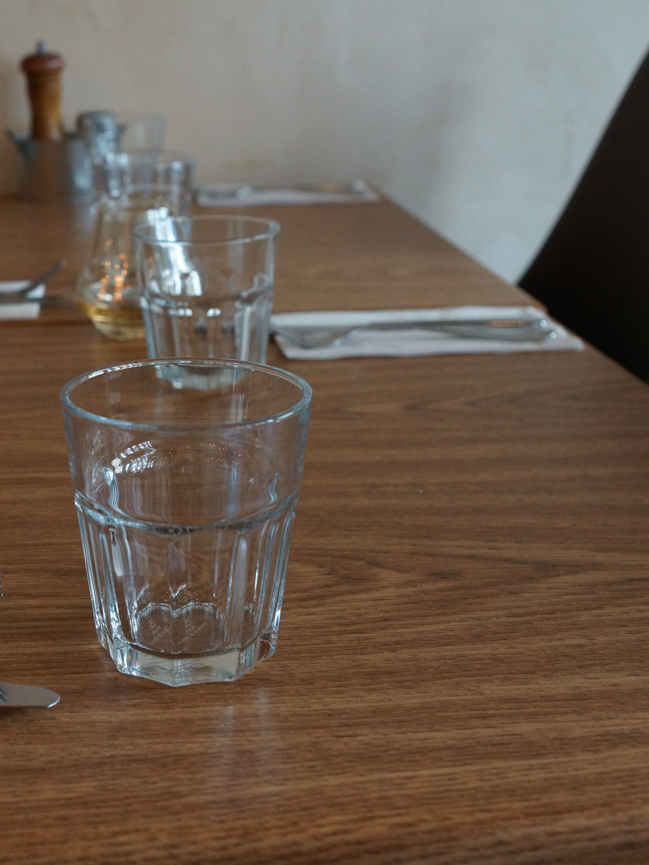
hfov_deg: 27.5
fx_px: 1300
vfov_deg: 36.8
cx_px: 140
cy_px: 432
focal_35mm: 52
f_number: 4
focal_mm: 24
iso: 800
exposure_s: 1/60
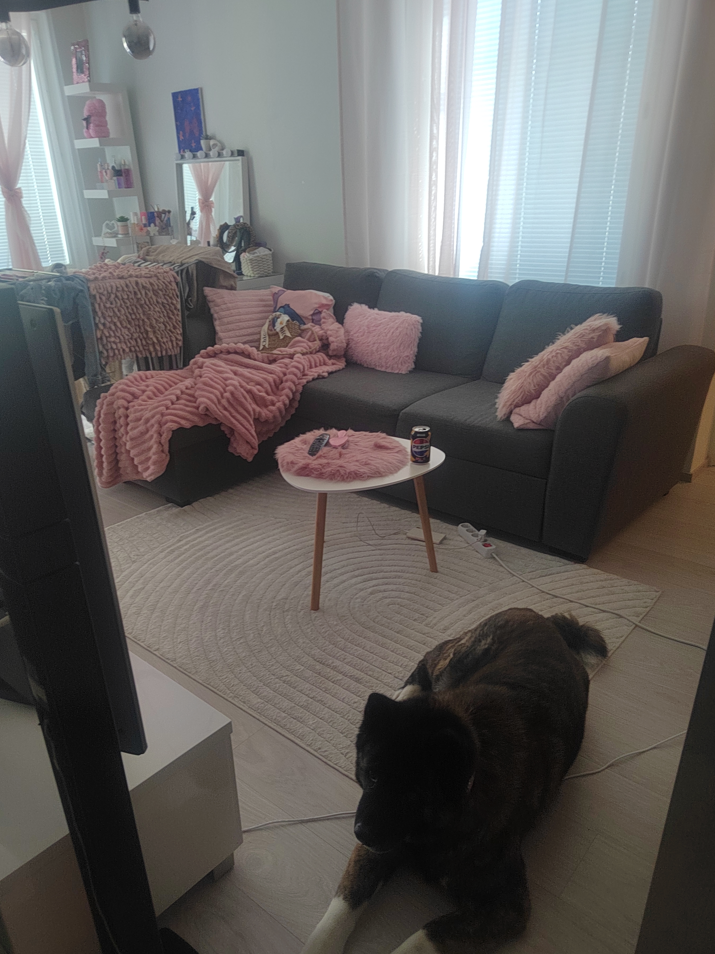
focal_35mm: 25
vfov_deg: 69.3
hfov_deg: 54.8
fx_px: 689
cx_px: 337
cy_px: 512
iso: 844
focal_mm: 5.52
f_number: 1.9
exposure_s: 1/50
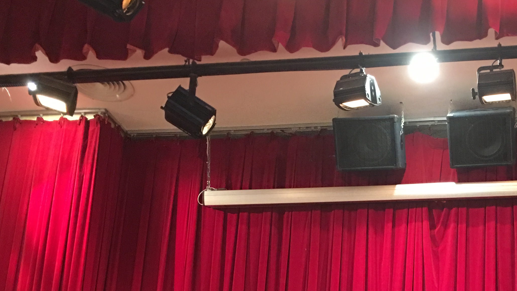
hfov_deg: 32.3
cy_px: 374
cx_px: 454
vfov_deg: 18.2
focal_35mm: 62
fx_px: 850
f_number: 2.2
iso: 64
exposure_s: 1/4
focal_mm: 4.15
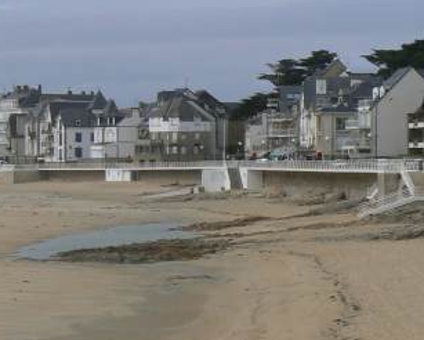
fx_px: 2260
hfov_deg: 10.7
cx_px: 251
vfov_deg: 8.6
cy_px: 153
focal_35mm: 180
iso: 80
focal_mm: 10.5
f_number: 8
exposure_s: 1/800
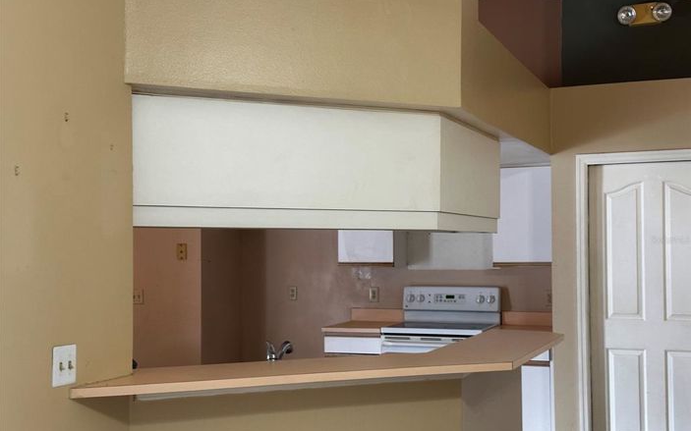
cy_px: 240
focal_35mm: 51
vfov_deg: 25.3
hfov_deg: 39.6
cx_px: 346
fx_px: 960
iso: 125
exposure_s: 1/60
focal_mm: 6.86
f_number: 1.78
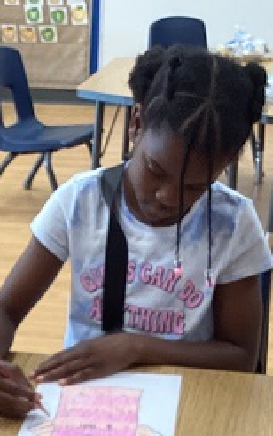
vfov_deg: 21.8
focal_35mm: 89
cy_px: 505
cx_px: 11
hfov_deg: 14.5
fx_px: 1058
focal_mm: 3.3
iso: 50
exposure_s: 1/50
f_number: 2.4
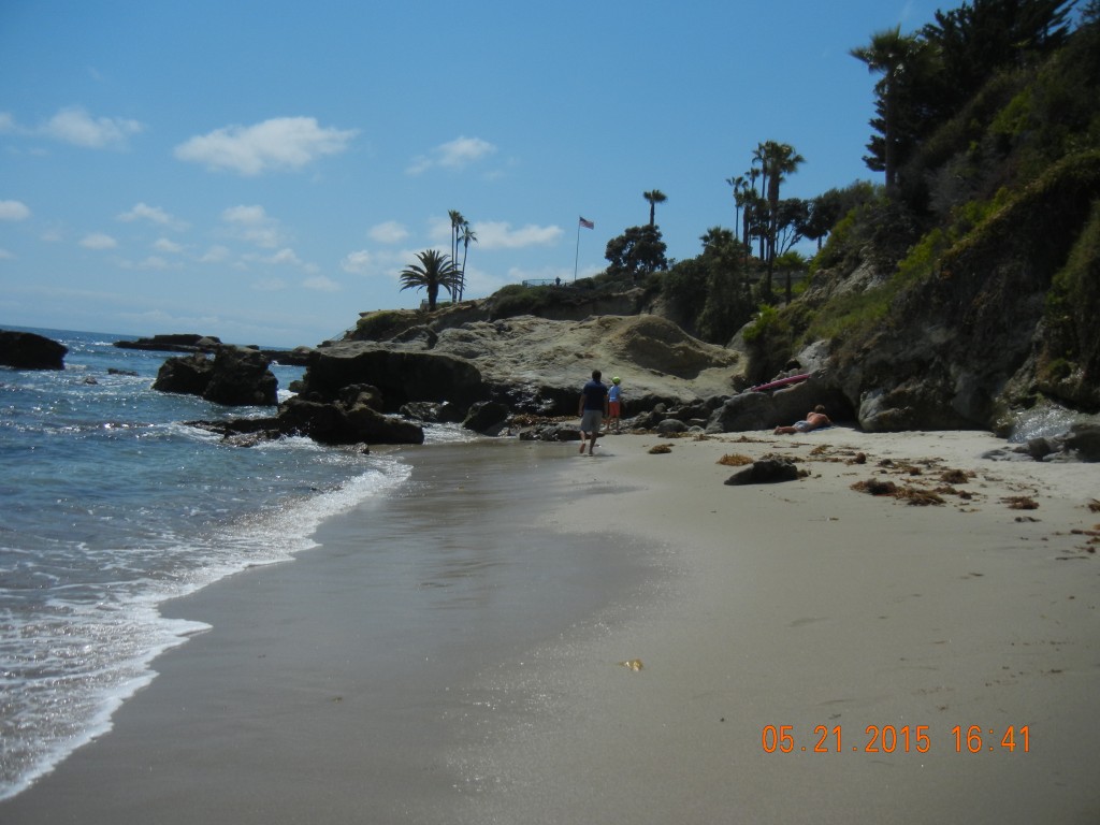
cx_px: 550
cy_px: 412
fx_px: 953
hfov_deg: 60.0
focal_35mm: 30
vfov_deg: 46.8
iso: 160
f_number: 7
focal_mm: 5.4
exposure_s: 1/1147
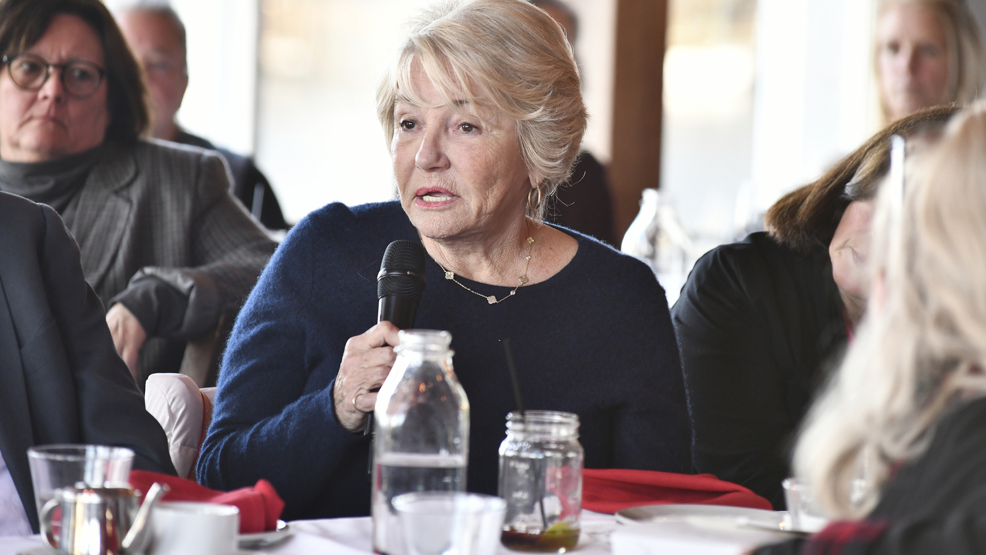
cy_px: 237
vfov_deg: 5.8
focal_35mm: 210
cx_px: 493
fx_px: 5491
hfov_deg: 10.3
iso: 1250
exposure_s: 1/125
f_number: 6.3
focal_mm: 200
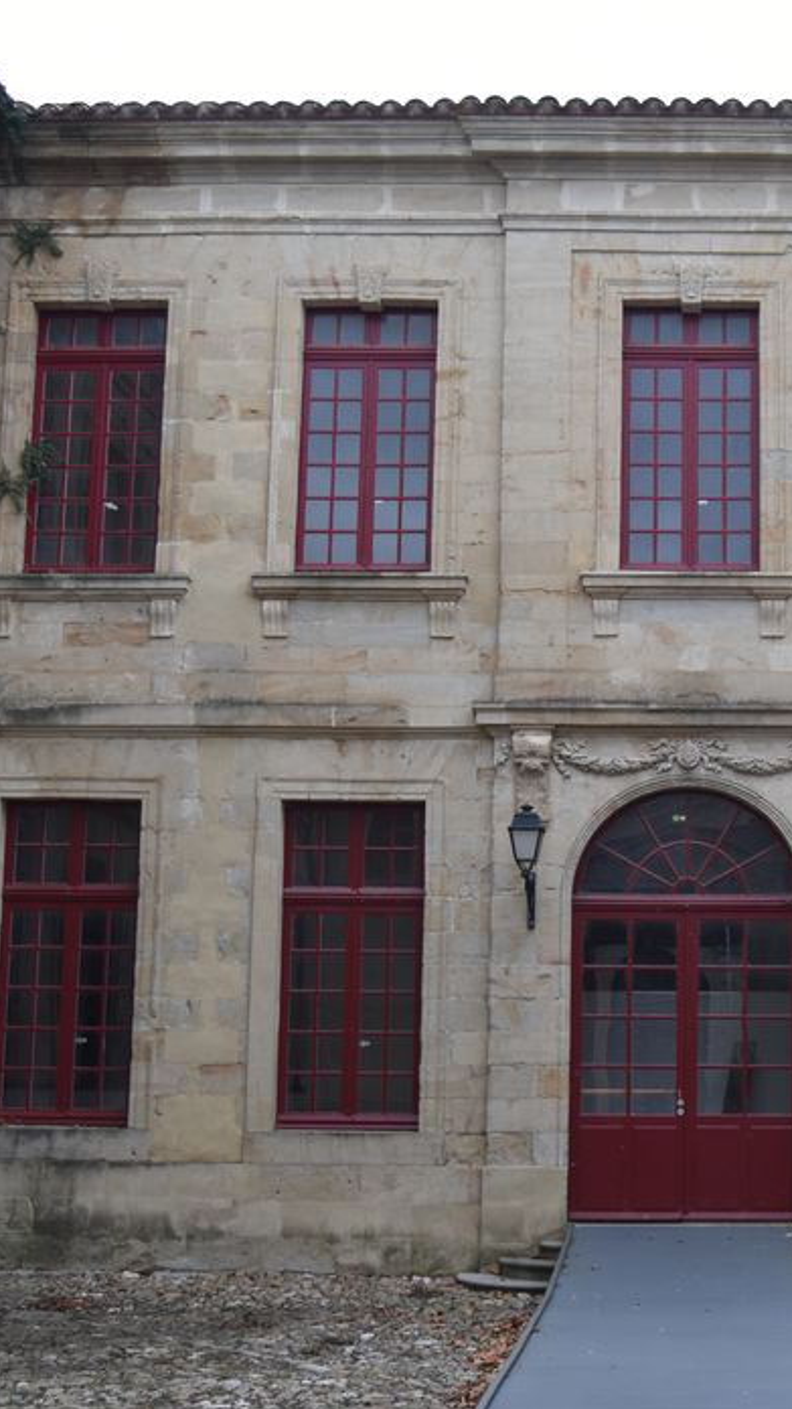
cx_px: 699
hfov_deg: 20.7
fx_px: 2128
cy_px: 703
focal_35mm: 57
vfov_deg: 36.6
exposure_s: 1/60
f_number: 4
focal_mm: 24
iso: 400
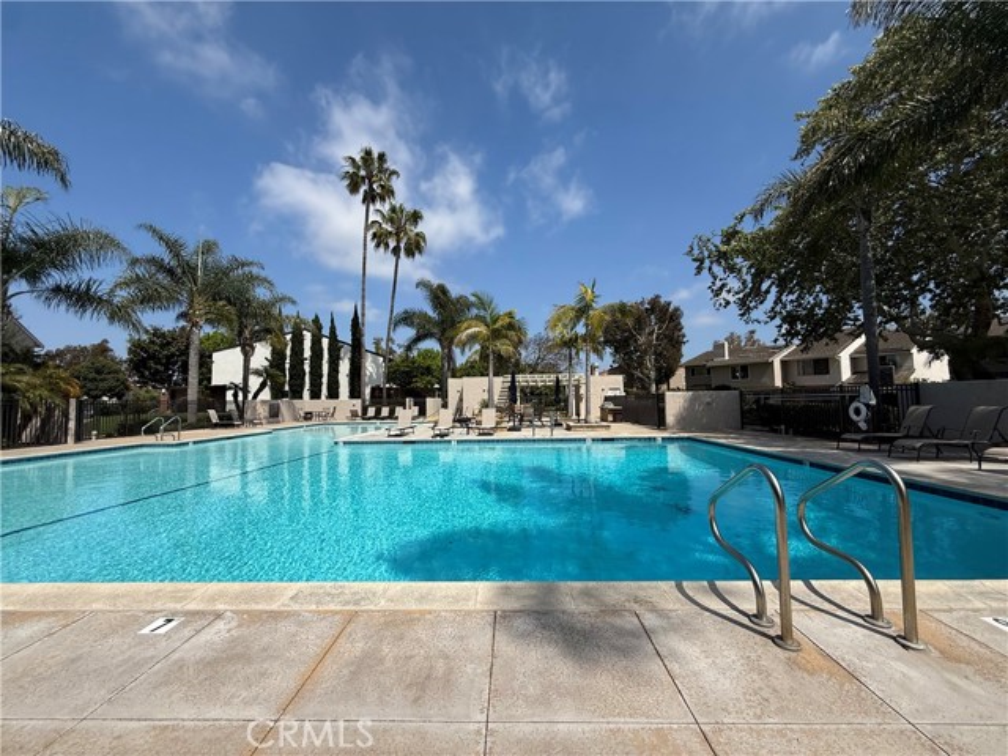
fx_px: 408
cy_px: 378
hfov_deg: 102.1
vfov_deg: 85.7
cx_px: 504
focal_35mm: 14
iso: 50
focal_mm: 2.22
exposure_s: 1/3289
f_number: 2.2
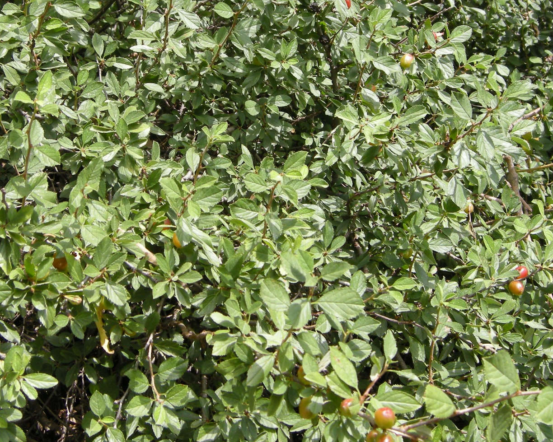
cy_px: 140
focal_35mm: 67
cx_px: 246
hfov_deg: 28.3
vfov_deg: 22.7
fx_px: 1096
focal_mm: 7.5
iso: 64
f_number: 4.3
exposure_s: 1/117
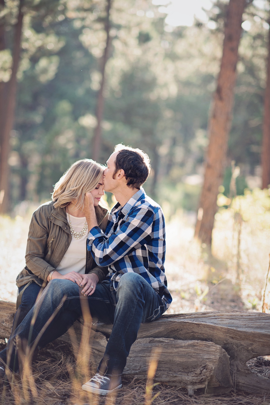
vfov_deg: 23.9
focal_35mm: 85
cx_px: 135
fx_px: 955
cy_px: 202
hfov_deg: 16.1
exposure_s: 1/500
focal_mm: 85
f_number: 2
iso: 200
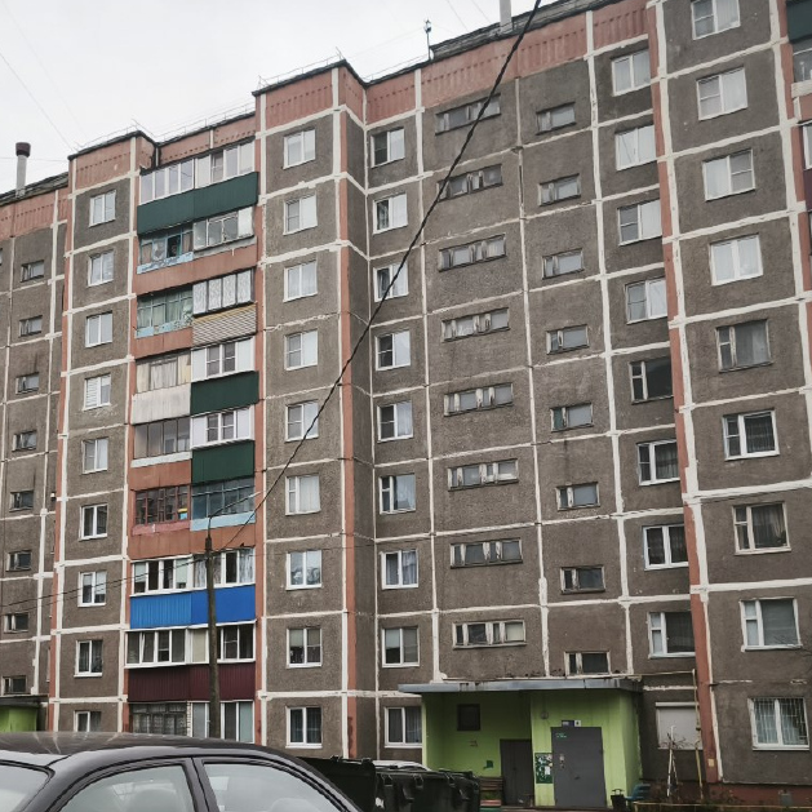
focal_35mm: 42
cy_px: 482
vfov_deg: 39.9
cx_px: 235
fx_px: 1115
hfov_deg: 39.3
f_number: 1.7
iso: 80
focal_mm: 5.35
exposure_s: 1/385
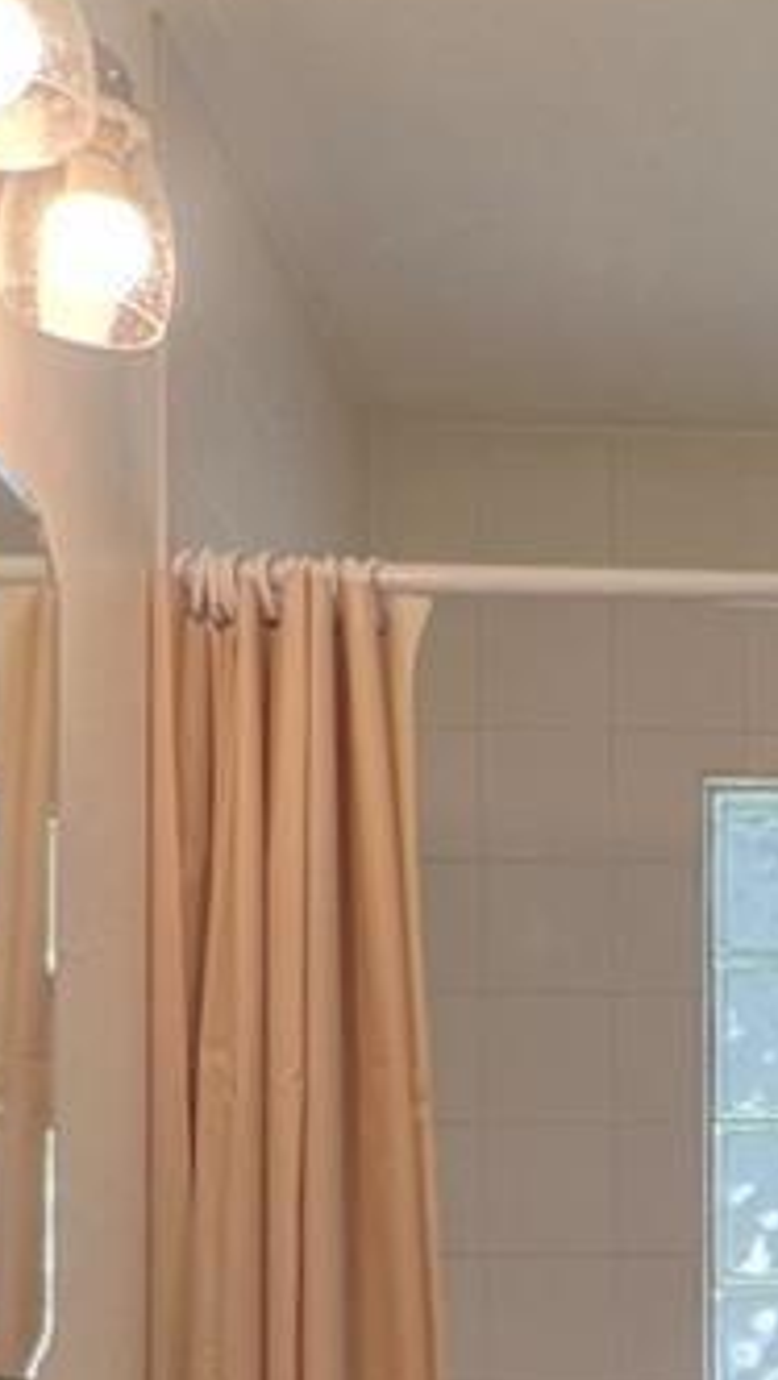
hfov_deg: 17.6
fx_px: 2345
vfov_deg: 29.5
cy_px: 1525
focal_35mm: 64
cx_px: 1013
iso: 64
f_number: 1.8
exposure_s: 1/120
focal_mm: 1.57
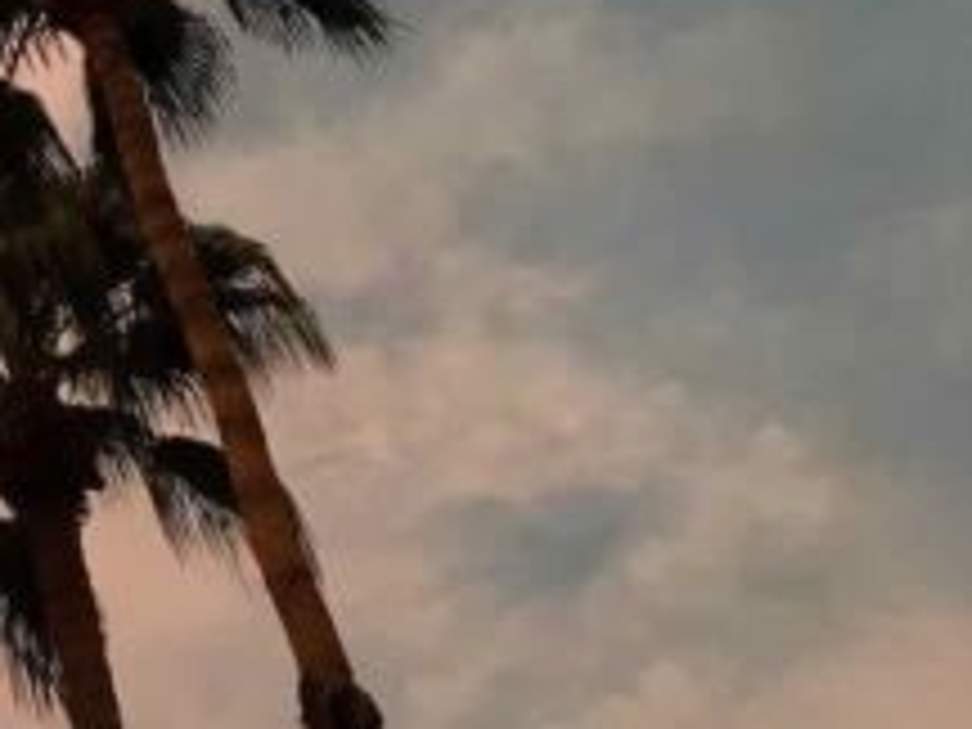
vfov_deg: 16.7
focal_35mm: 86
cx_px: -441
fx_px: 2415
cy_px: -63
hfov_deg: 20.0
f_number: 2.2
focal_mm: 4.15
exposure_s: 1/30
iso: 32
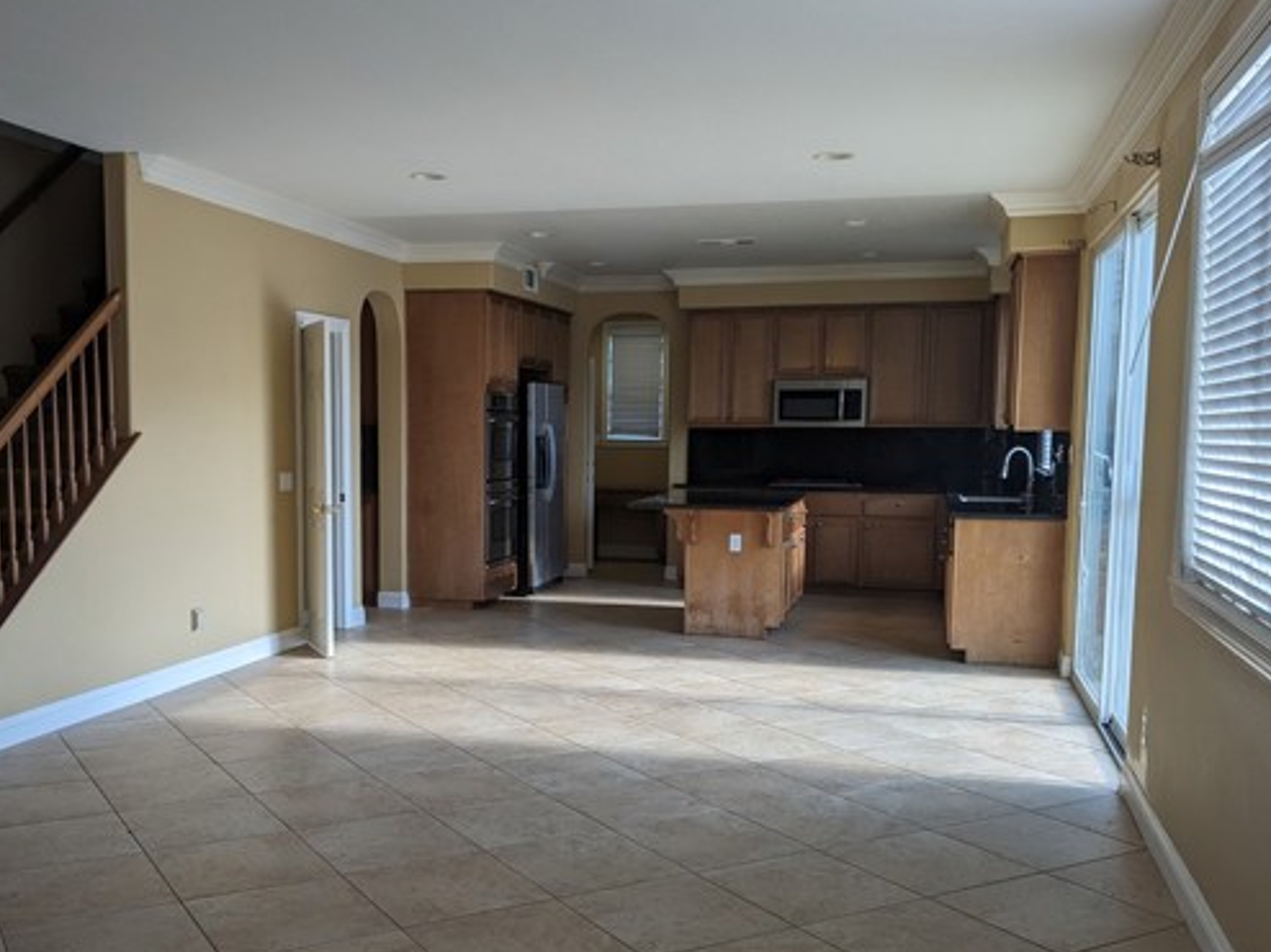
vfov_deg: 40.6
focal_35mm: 35
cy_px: 548
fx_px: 1284
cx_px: 556
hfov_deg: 52.5
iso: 84
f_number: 1.73
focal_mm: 4.38
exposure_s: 1/120
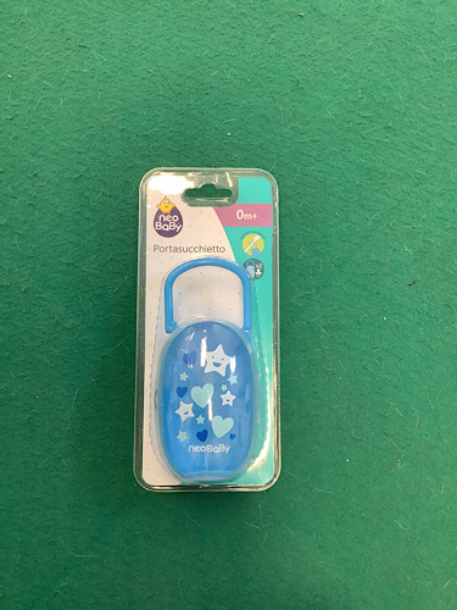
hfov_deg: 45.4
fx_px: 546
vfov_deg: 58.4
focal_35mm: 31
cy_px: 305
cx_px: 228
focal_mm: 3.3
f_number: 2.4
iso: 80
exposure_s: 1/50
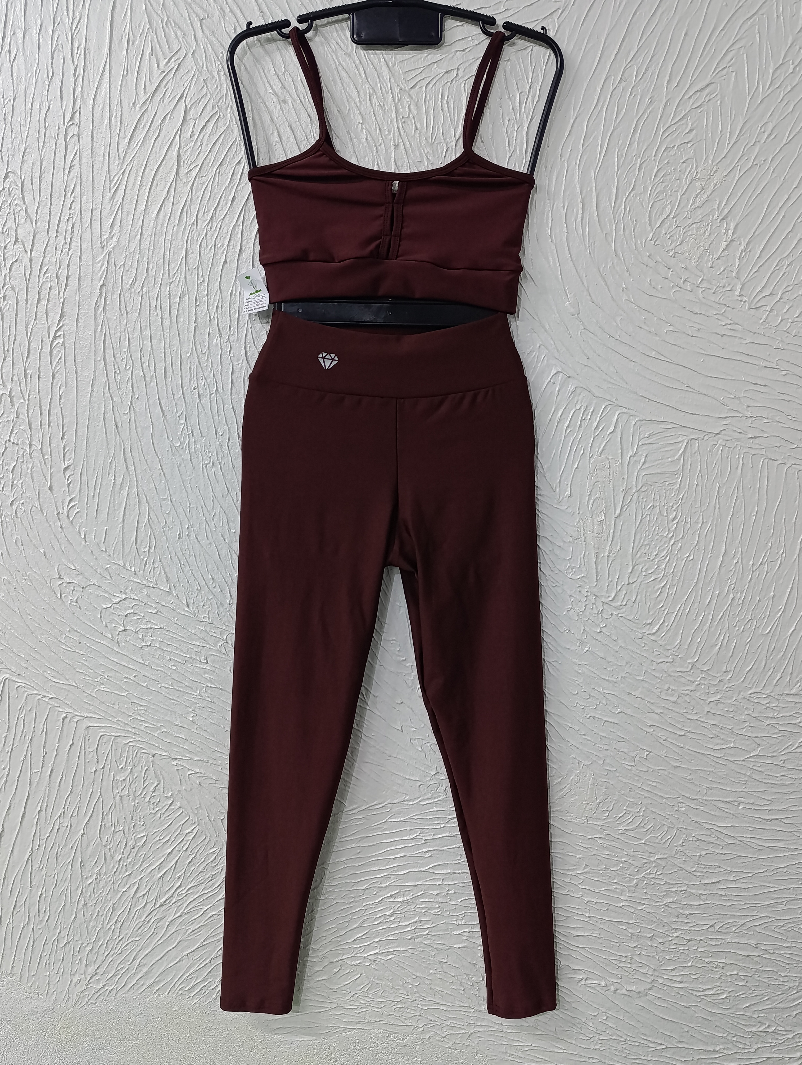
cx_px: 401
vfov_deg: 73.8
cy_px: 532
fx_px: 709
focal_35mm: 23
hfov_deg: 59.0
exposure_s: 1/60
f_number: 1.6
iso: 1250
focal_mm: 6.14
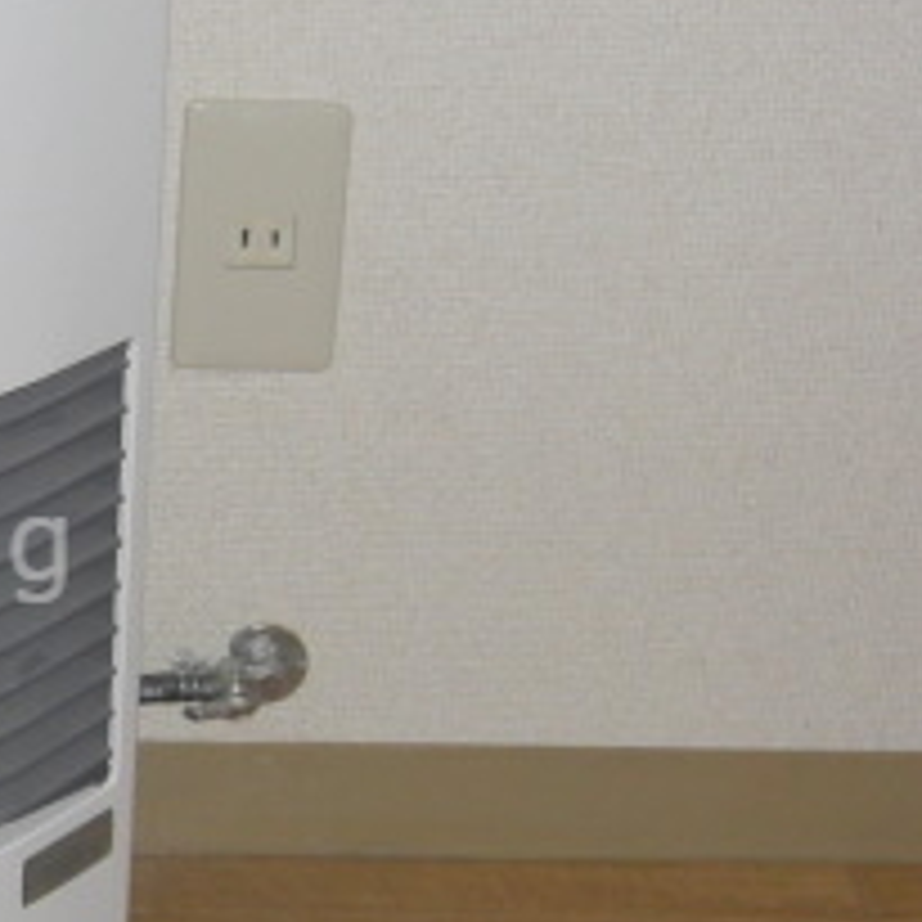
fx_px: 3164
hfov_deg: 15.9
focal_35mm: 105
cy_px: 549
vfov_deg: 16.6
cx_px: -216
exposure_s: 1/60
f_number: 2.8
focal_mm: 7.9
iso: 100
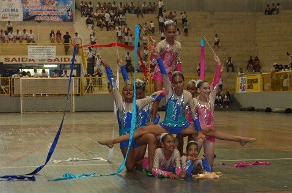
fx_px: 667
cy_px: 96
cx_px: 146
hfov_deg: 24.7
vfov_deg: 16.5
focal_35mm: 82
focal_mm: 55
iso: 6400
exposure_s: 1/100
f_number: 10
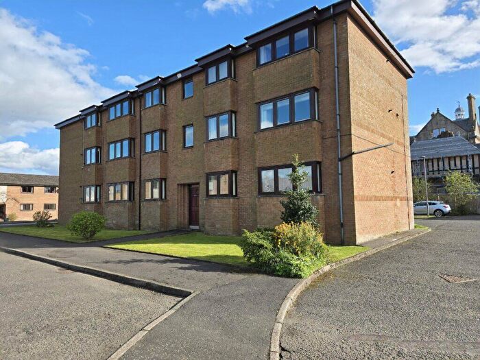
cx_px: 240
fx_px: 319
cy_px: 180
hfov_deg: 73.9
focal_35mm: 23
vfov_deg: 58.9
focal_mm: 6.3
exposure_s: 1/455
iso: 12
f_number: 1.7
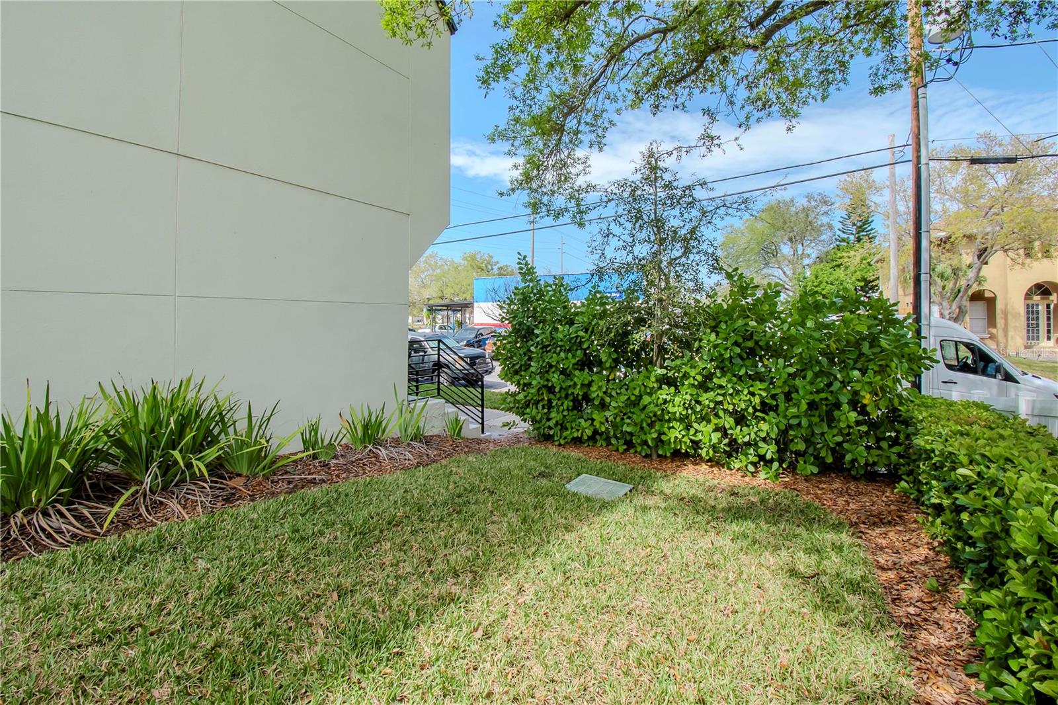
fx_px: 441
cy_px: 352
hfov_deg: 100.4
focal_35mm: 15
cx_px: 529
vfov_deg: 77.3
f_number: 14
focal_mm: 10
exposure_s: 1/320
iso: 800
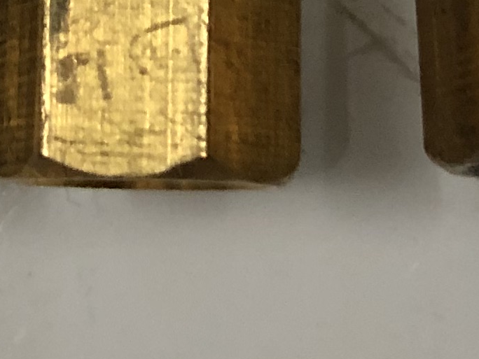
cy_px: -455
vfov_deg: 8.4
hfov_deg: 12.0
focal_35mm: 165
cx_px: 161
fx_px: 2283
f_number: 1.8
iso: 64
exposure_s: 1/17
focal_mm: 3.99
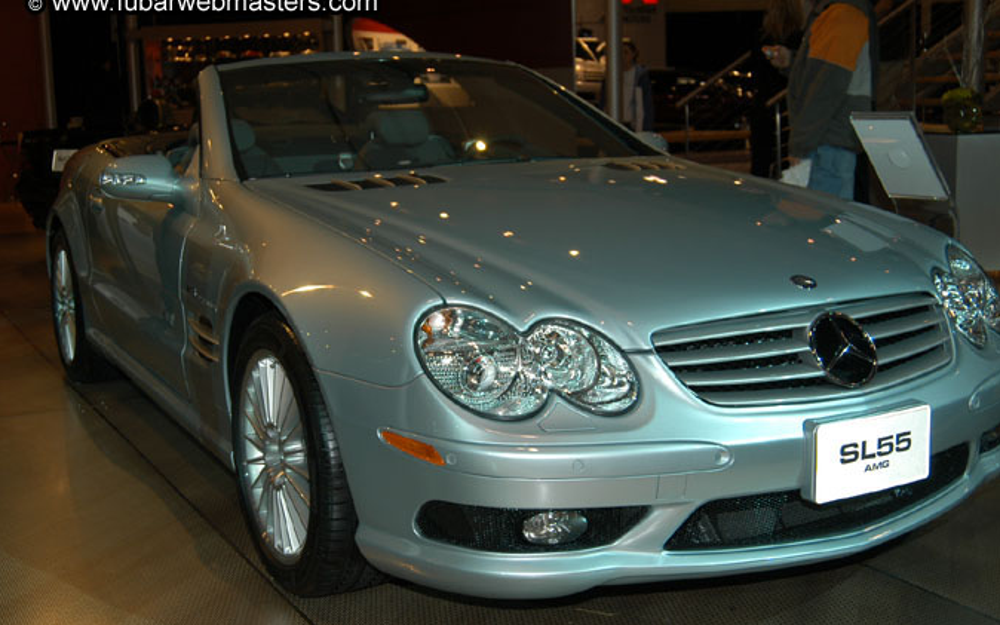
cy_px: 298
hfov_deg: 43.5
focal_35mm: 46
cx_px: 501
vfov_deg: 28.0
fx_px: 1253
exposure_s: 1/60
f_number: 5
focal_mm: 30
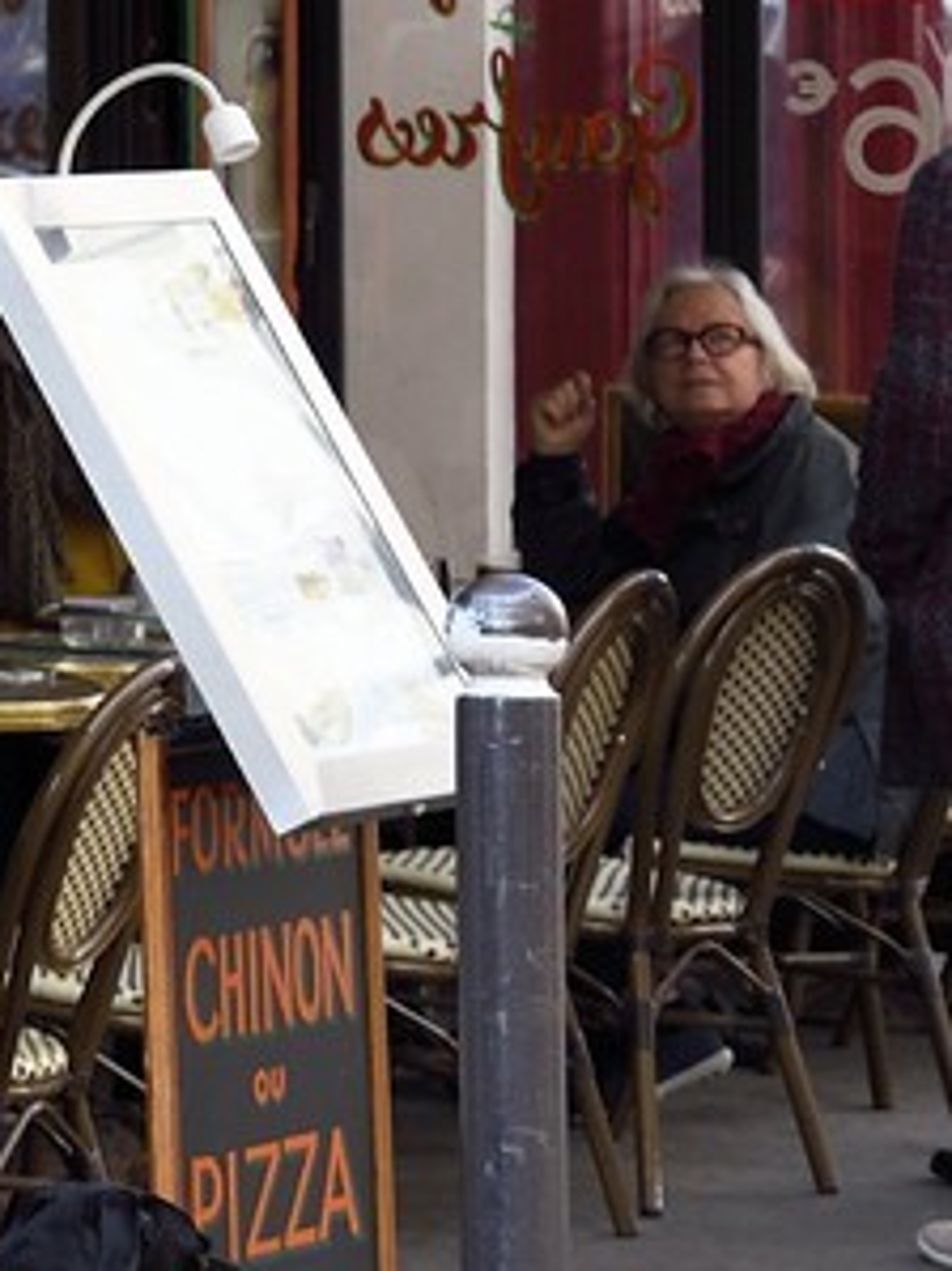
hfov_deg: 5.5
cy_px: 77
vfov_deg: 8.0
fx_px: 9064
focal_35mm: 247
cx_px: -2346
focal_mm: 48
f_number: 5
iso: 200
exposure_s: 1/200
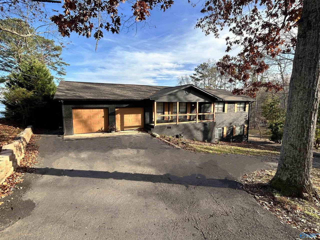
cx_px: 160
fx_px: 157
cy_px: 120
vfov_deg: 74.7
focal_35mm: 17
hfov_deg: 91.0
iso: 32
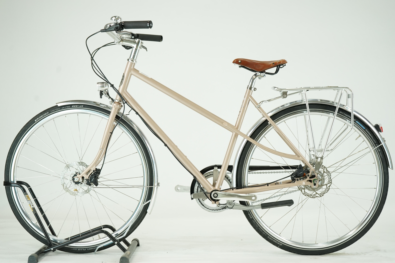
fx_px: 647
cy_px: 132
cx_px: 198
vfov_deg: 23.0
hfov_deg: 33.9
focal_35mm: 59
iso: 1250
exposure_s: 1/200
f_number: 5
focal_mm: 59
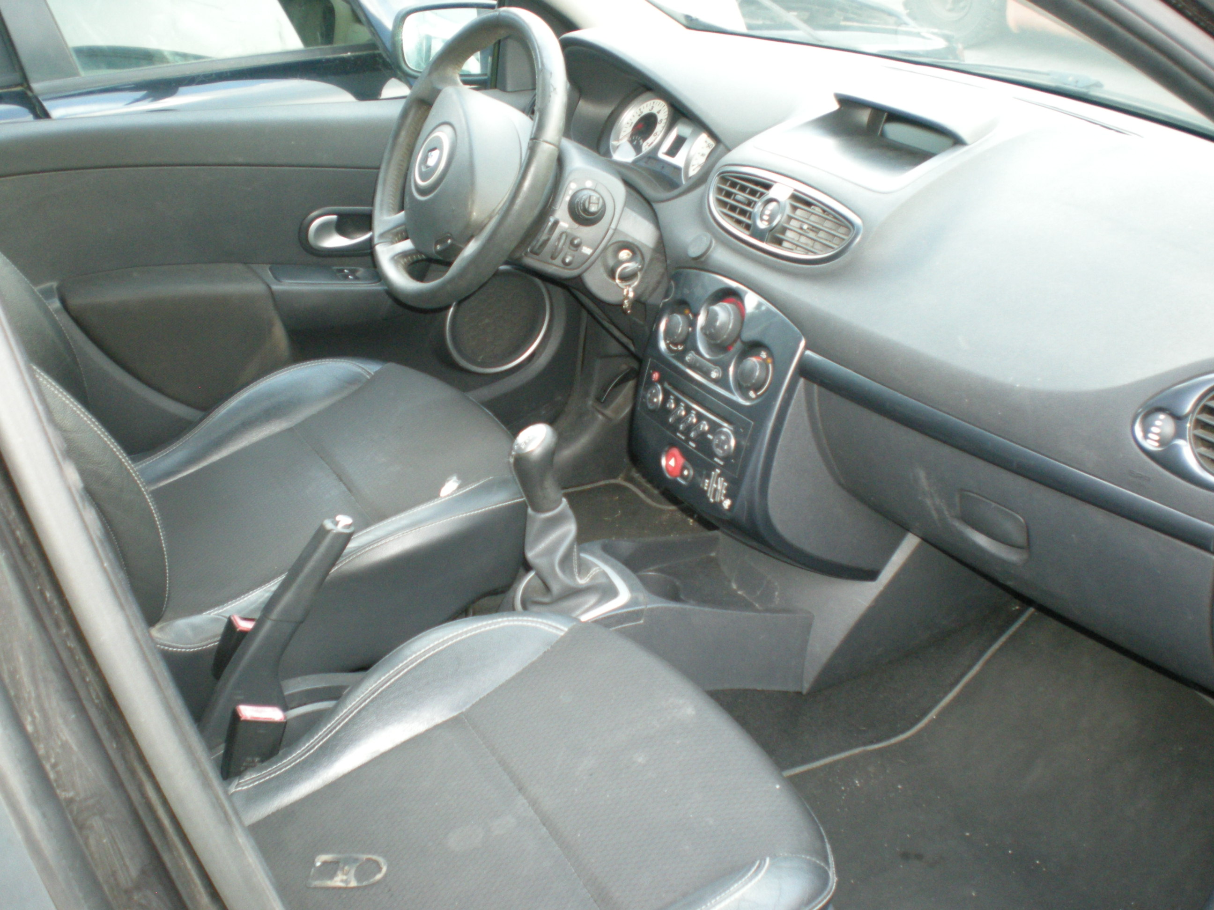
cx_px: 607
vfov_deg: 37.7
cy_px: 455
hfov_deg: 49.0
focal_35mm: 38
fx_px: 1333
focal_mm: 6.3
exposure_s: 1/30
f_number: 3.1
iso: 226
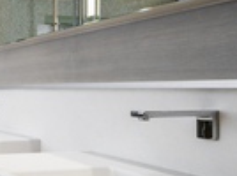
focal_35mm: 55
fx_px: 376
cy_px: 131
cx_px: -98
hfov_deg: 27.1
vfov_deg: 26.2
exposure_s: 1/3
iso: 200
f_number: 22
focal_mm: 18
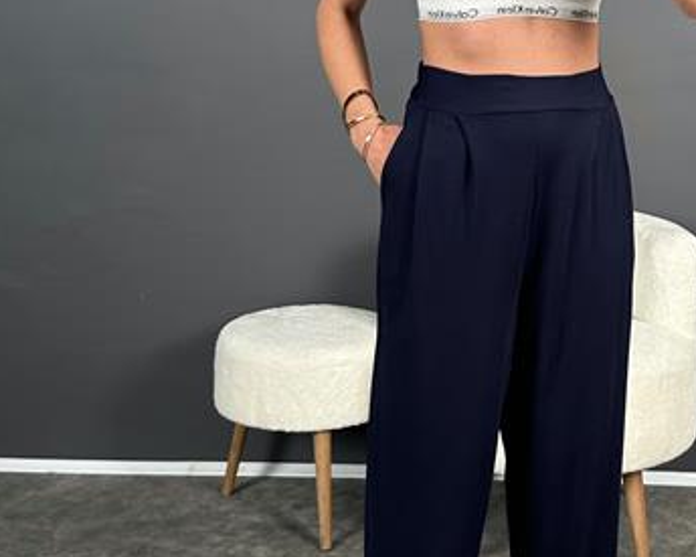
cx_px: 543
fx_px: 1318
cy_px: 124
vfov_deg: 23.5
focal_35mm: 64
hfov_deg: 29.0
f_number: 1.78
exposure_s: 1/100
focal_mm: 6.86
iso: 100
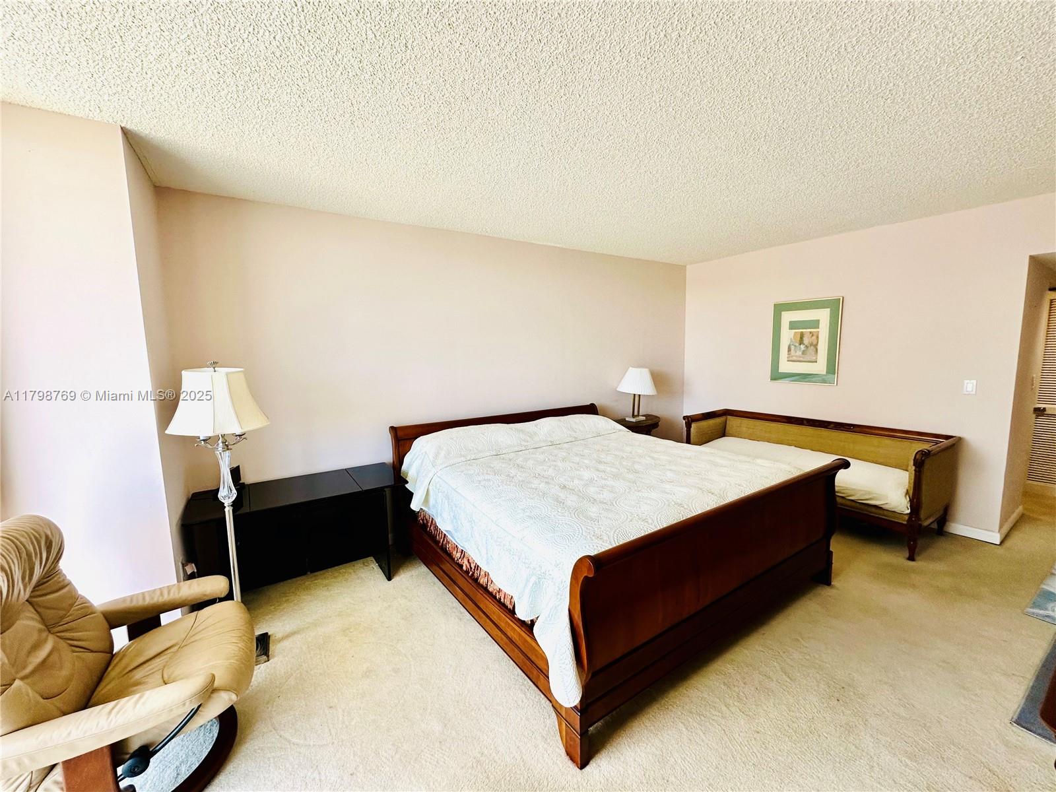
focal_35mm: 14
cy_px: 396
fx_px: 427
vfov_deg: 85.7
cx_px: 528
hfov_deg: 102.1
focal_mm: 2.22
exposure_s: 1/99
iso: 100
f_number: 2.2
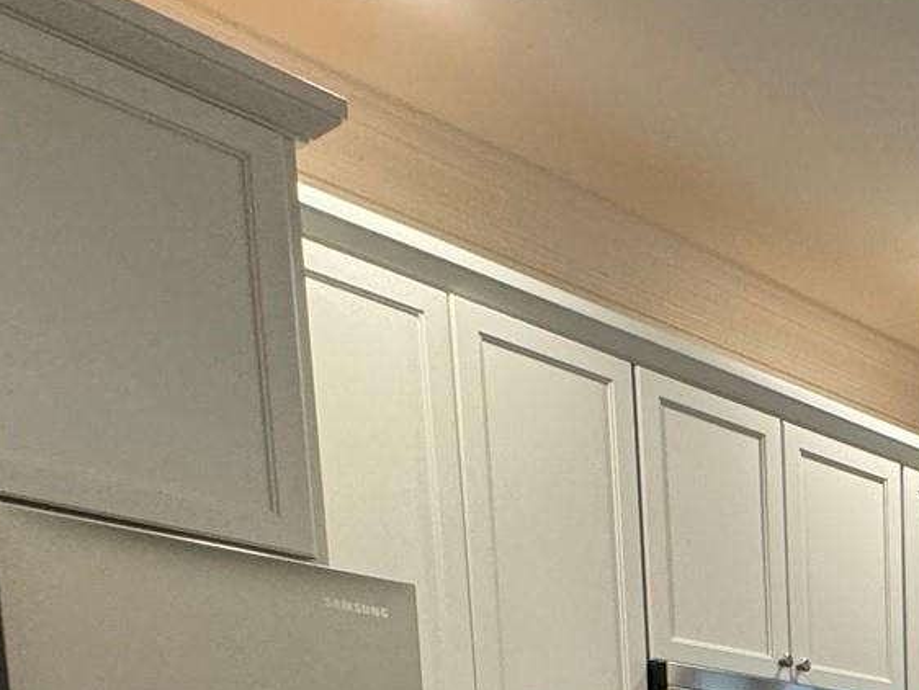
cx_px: 1151
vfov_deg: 22.2
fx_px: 1355
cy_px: 1102
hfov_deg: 30.6
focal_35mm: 51
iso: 200
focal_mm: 2.22
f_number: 2.2
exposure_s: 1/60
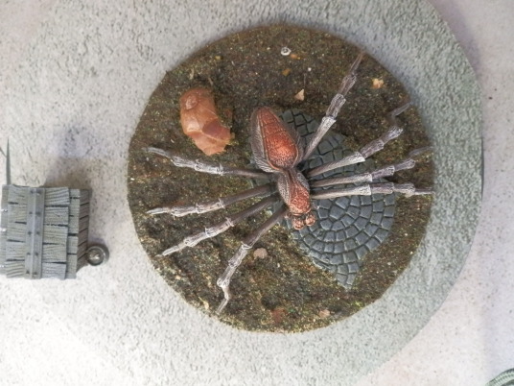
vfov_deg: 49.7
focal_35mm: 28
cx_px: 257
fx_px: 416
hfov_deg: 63.4
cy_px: 193
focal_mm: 5
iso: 400
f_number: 3.1
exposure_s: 1/50
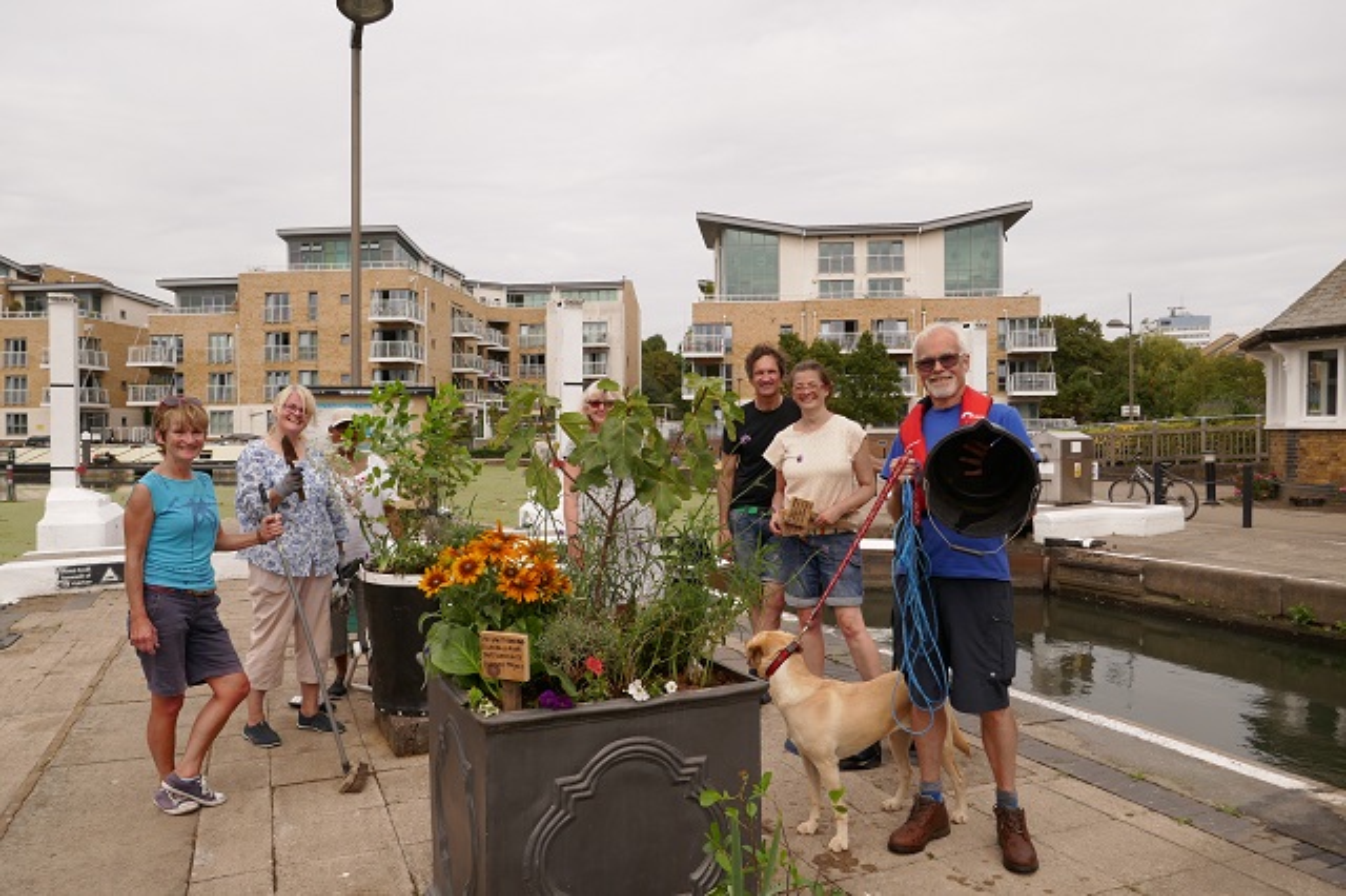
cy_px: 448
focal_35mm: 25
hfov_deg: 71.5
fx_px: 934
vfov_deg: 51.2
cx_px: 673
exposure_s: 1/1000
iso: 125
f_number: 4
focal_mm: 9.1
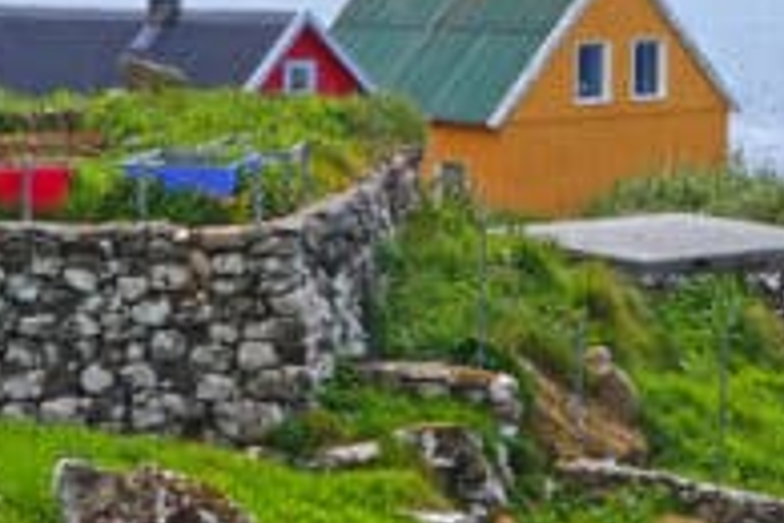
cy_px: 149
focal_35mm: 113
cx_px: 414
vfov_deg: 12.1
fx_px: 2456
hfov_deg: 18.1
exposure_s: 1/100
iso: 100
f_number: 16
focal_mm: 21
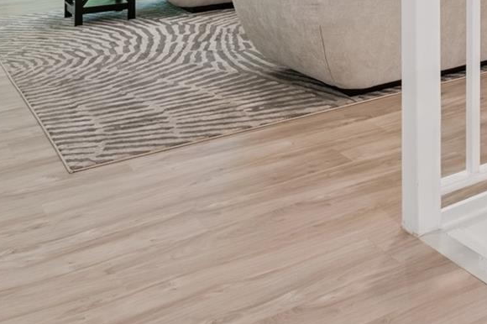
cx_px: 479
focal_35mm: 53
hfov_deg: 34.4
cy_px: -141
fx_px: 717
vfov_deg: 21.9
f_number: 14
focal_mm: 15
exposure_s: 1/8
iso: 640
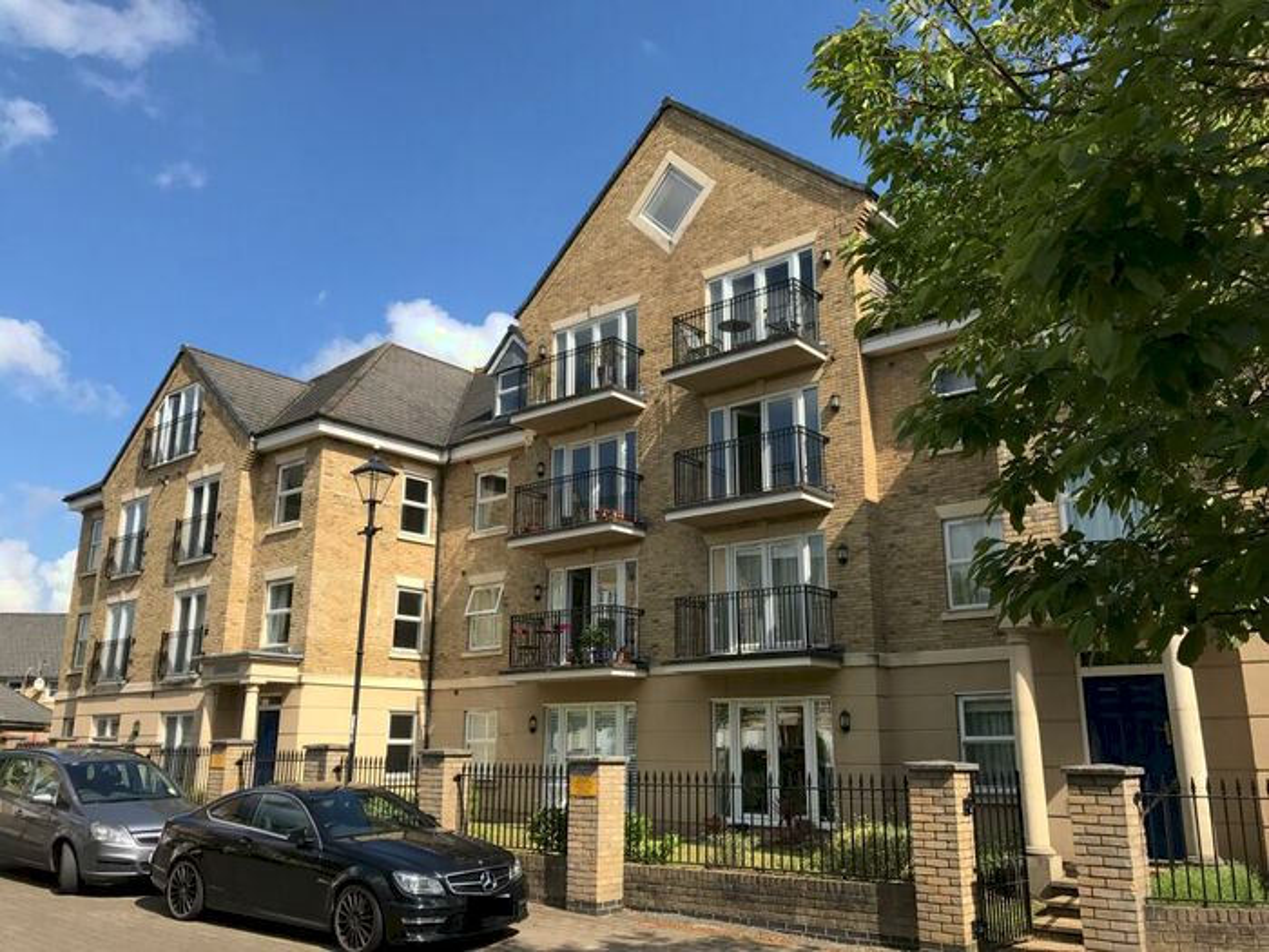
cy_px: 476
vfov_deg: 49.7
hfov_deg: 63.4
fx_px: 1026
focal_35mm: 28
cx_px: 634
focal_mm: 3.99
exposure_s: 1/1880
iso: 20
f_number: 1.8
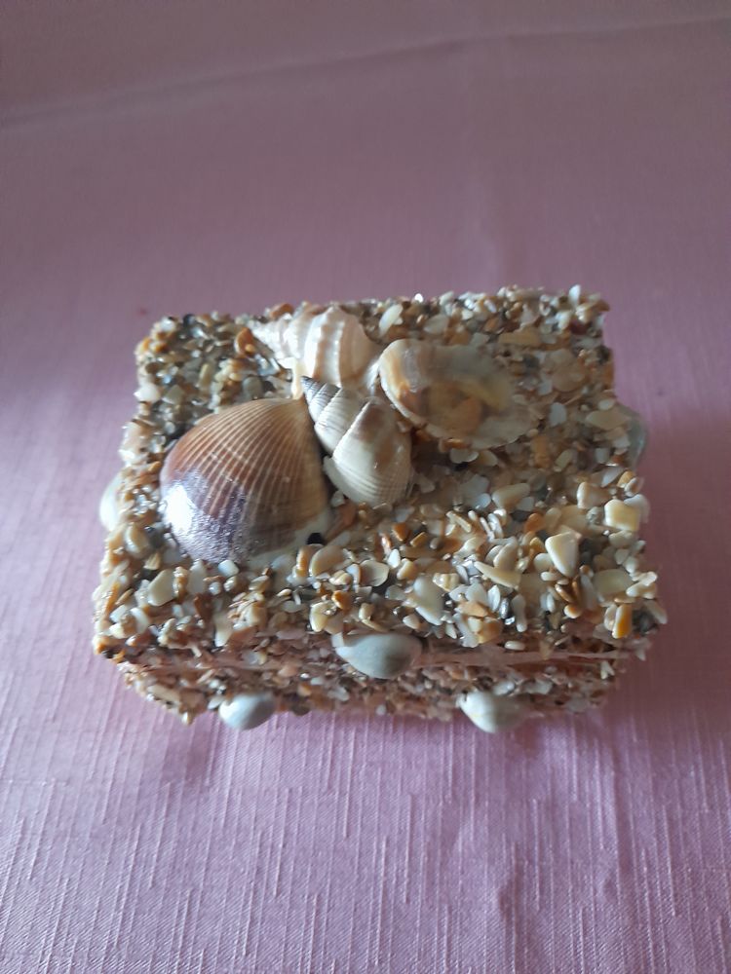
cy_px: 487
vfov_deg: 69.4
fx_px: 704
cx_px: 366
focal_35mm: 25
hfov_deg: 54.9
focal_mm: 4.6
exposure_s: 1/20
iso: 640
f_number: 2
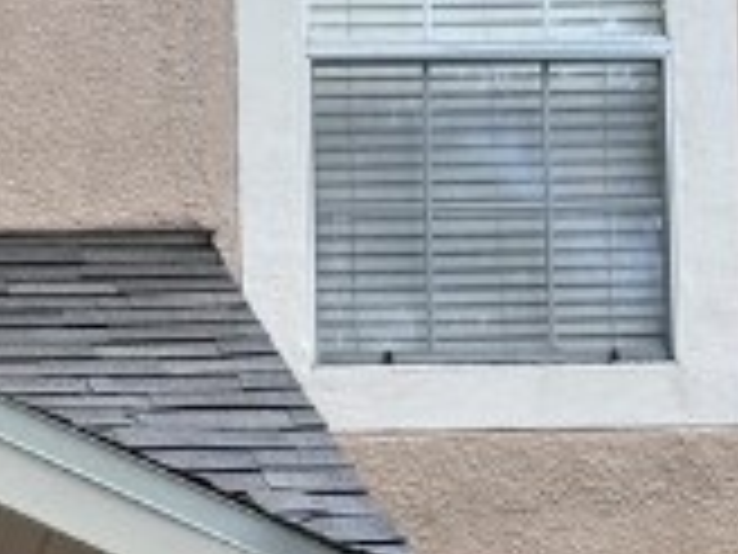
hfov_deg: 12.9
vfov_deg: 9.6
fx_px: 3198
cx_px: -117
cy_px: 847
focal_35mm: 150
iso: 64
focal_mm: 6.76
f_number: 1.78
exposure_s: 1/141
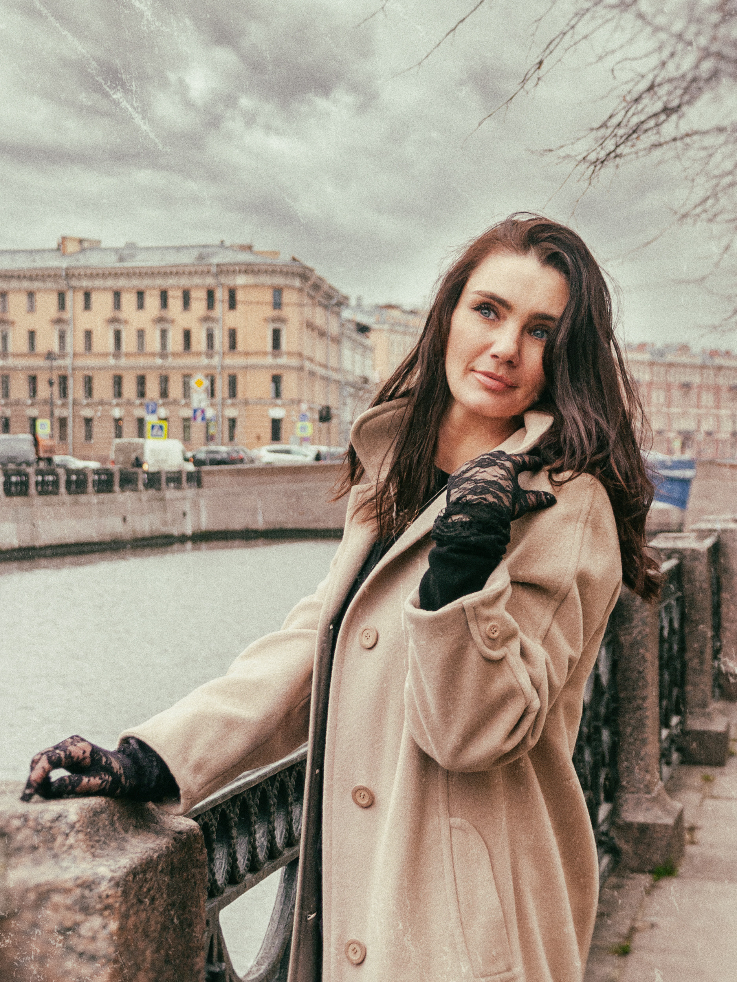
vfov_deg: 18.0
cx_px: 368
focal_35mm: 109
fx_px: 3094
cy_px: 491
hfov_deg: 13.6
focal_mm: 26.99
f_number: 3.5
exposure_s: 1/125
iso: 100
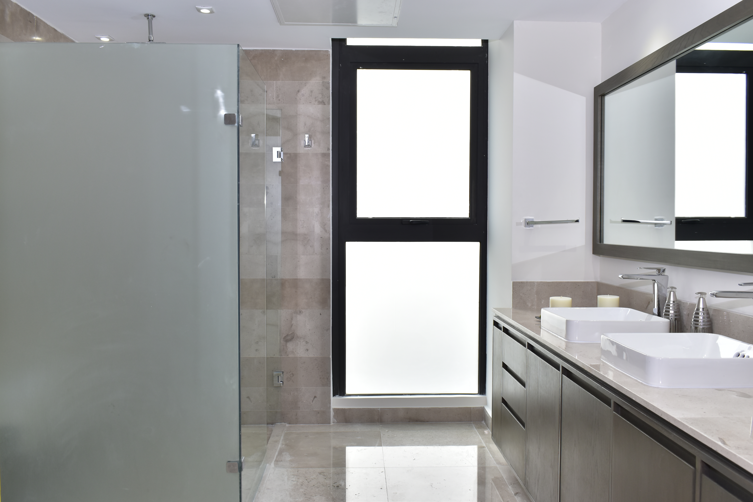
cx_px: 376
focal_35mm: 30
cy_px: 251
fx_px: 627
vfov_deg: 43.6
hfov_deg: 61.9
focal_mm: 20
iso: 200
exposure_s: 1/50
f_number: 7.1
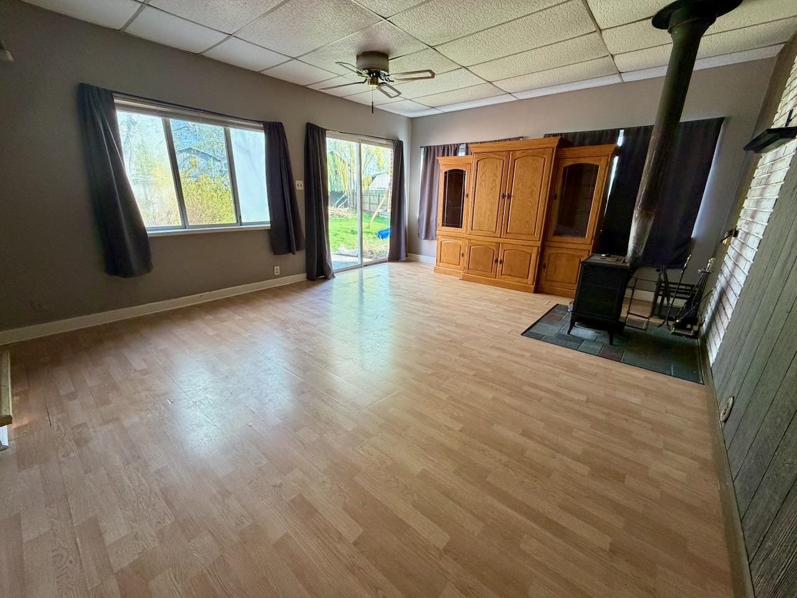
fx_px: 322
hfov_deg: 102.1
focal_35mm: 14
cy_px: 299
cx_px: 398
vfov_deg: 85.7
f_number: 2.2
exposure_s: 1/121
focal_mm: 2.22
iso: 250
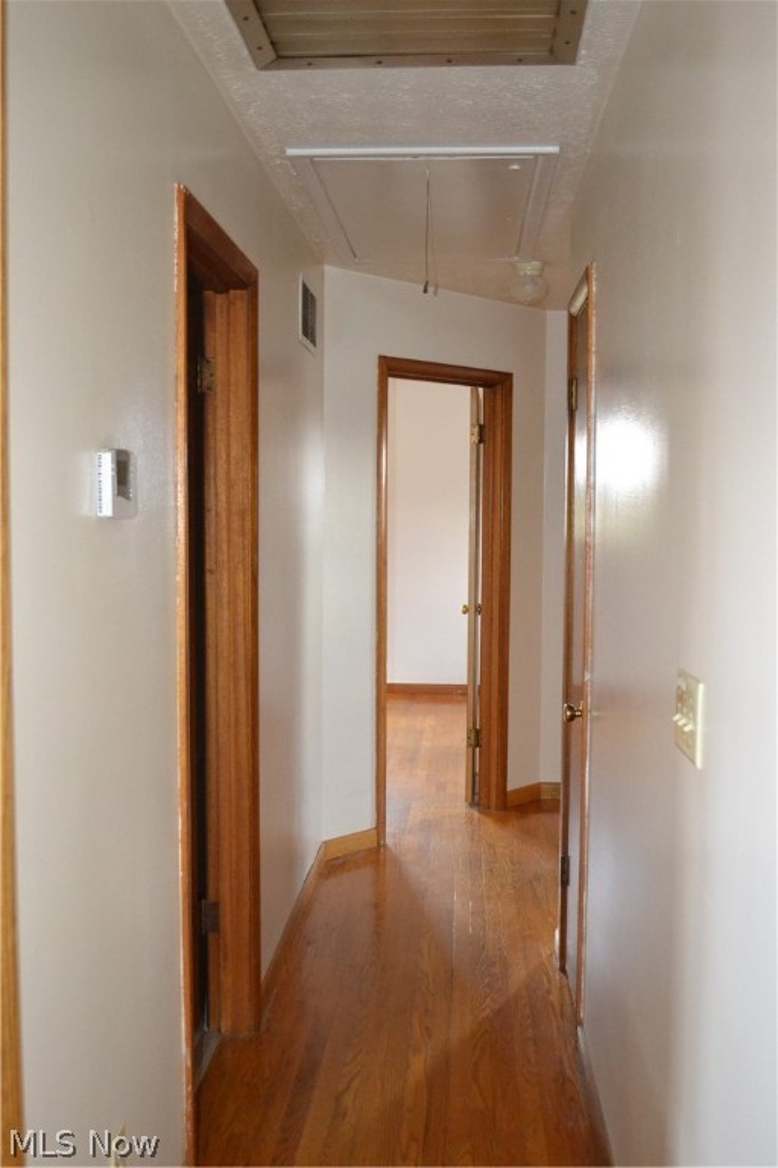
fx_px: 1167
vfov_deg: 53.1
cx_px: 389
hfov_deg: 36.9
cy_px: 584
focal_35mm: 36
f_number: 4
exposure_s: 1/60
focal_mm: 24
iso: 3200
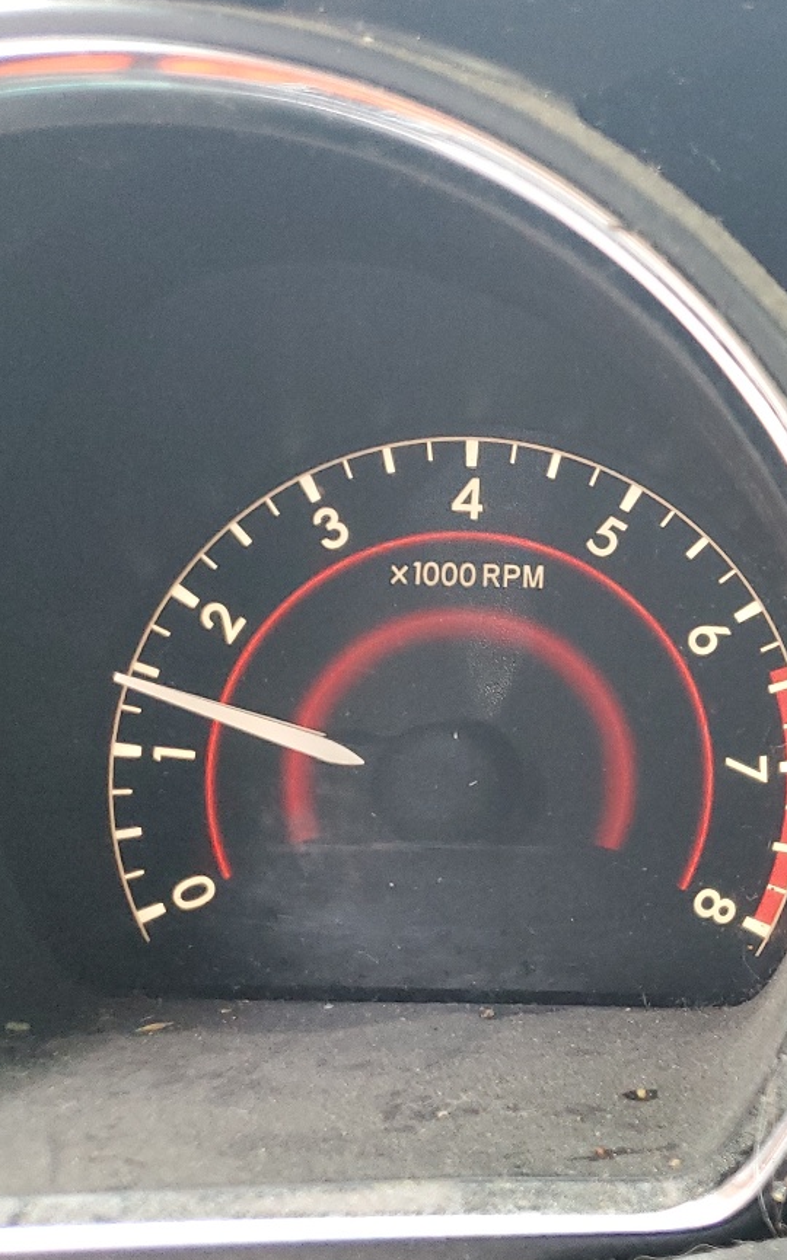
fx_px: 1752
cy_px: 635
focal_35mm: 51
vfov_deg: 39.6
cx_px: 1143
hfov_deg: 21.6
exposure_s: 1/60.2
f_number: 1.5
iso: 160
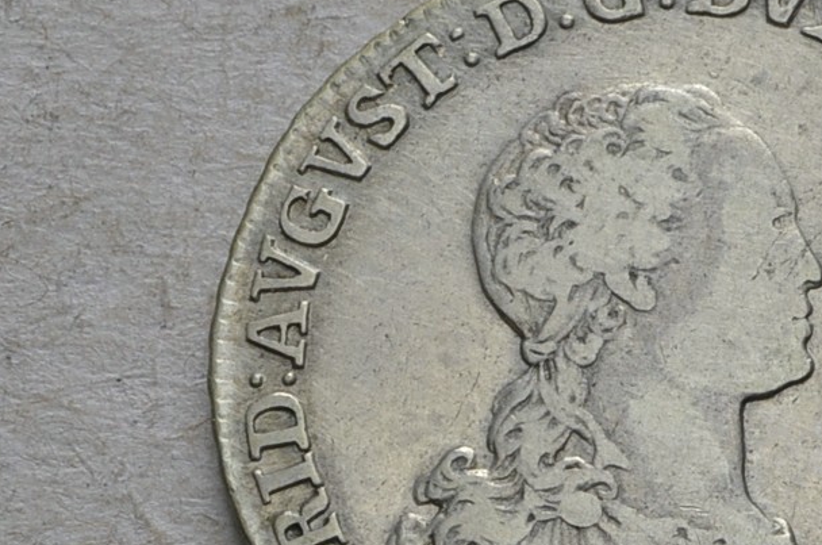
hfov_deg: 8.7
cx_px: 1232
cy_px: 856
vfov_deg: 5.9
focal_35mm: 231
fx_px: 5265
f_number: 14
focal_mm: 38
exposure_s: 1/250
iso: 400
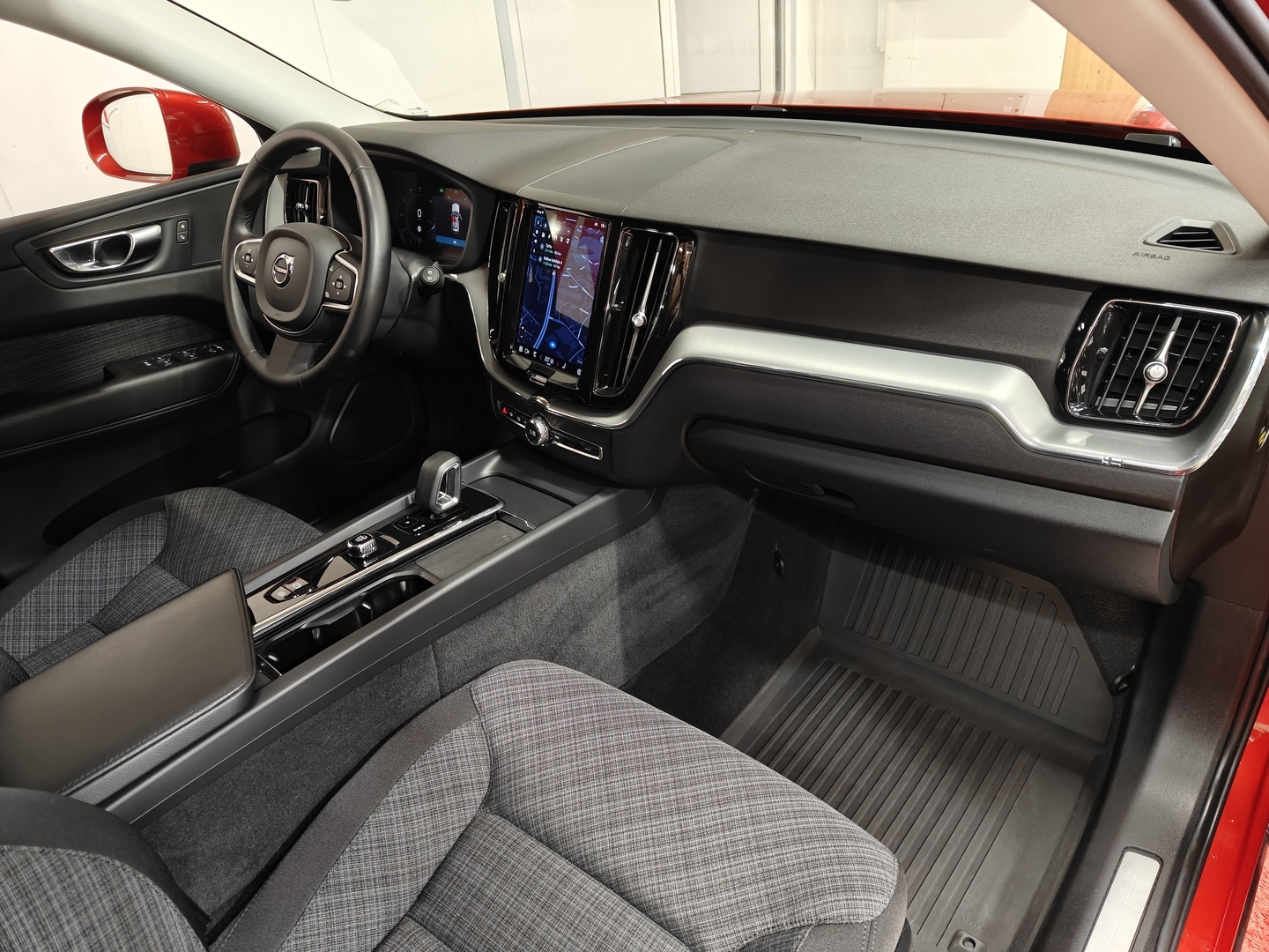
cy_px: 476
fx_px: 880
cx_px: 634
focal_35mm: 24
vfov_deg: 56.8
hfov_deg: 71.6
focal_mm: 5.59
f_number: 1.8
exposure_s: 1/33
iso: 125
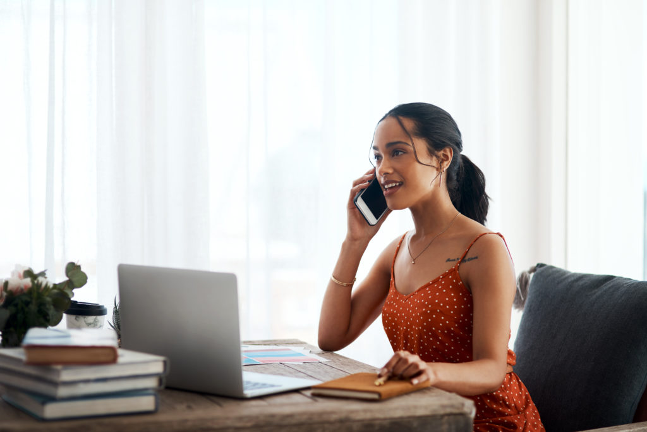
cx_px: 324
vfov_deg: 16.1
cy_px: 216
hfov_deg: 23.9
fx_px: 1528
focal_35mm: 85
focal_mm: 85
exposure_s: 1/500
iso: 80
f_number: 2
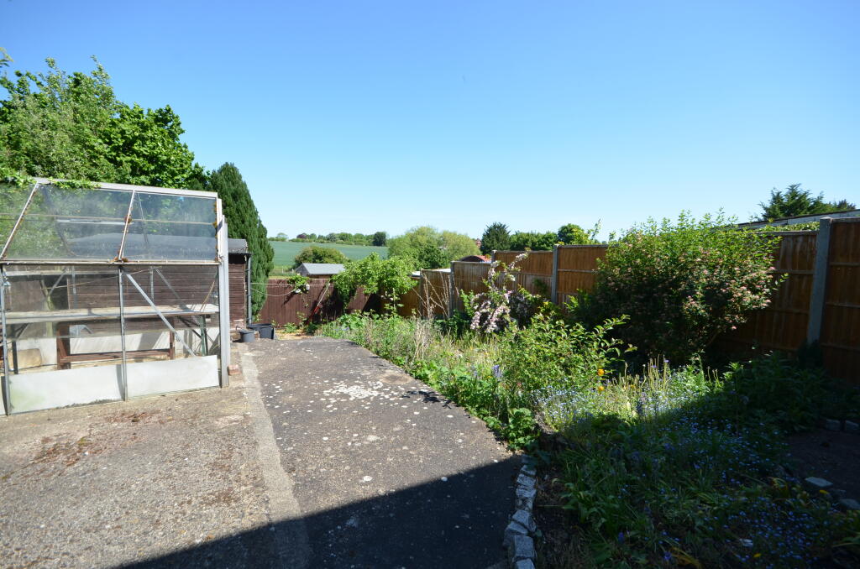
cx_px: 430
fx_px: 358
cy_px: 284
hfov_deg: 100.5
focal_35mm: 15
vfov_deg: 77.1
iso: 200
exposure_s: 1/250
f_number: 8
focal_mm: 10
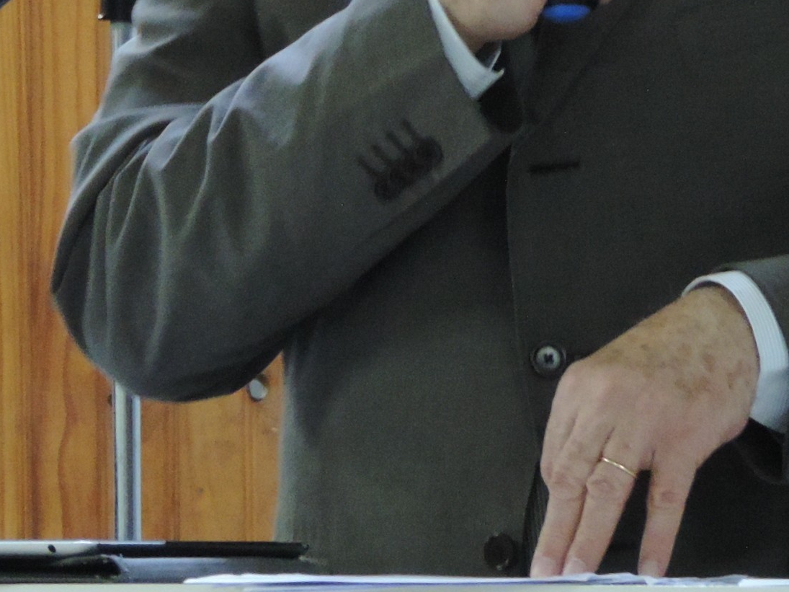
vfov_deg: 2.0
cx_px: 482
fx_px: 16979
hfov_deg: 2.7
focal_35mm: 745
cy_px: -138
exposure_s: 1/8
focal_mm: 44.5
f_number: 4.7
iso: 800
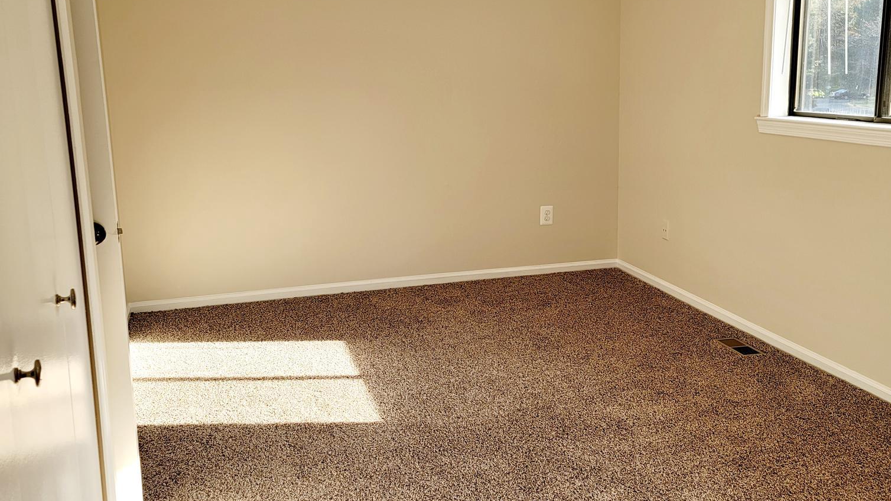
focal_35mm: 37
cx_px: 520
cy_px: 238
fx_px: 874
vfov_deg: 32.0
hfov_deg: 53.7
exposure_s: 1/119
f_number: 1.8
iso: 20
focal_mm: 7
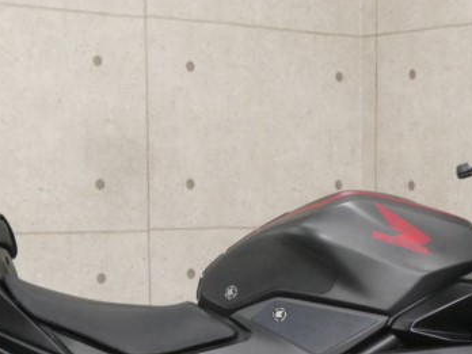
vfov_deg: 13.4
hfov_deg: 18.0
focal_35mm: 109
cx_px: 316
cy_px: 334
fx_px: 1486
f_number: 3.7
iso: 500
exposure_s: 1/80
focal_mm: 6.7
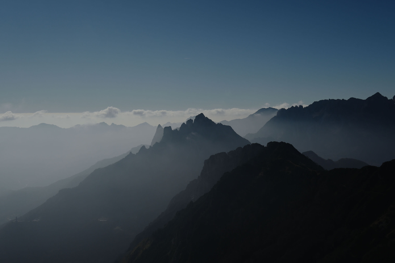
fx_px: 502
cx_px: 198
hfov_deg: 43.0
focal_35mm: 46
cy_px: 132
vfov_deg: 29.4
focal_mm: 30.5
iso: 100
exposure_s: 1/1600
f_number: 9
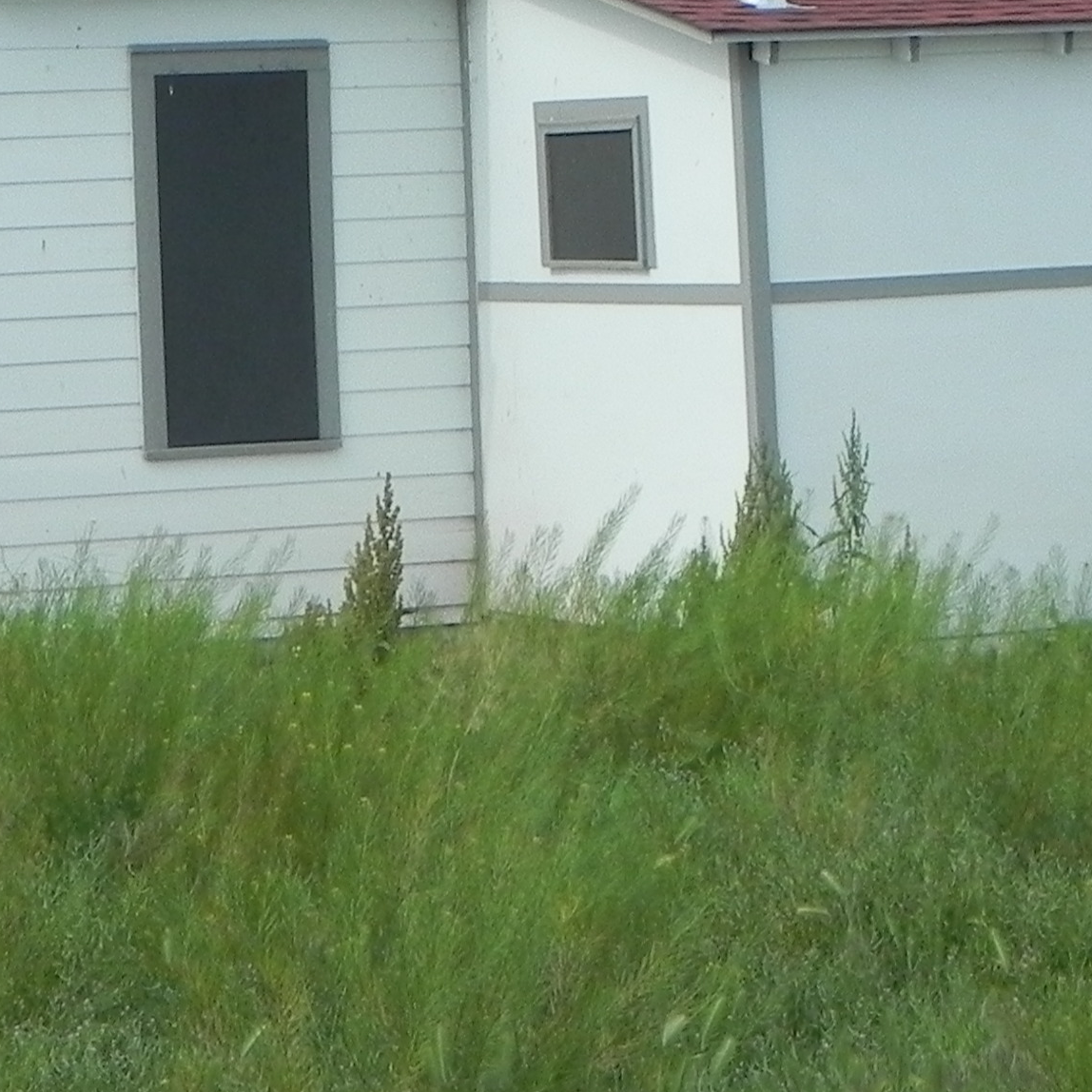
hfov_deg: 11.9
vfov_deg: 11.9
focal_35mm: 146
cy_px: 188
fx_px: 5211
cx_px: 292
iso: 160
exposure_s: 1/350
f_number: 7.1
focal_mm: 9.2
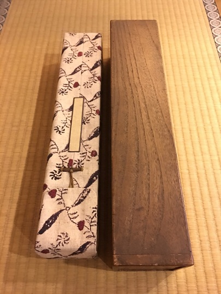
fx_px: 247
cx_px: 110
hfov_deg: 48.2
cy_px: 147
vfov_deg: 61.7
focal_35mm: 29
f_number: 2.2
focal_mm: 4.15
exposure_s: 1/4
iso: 160
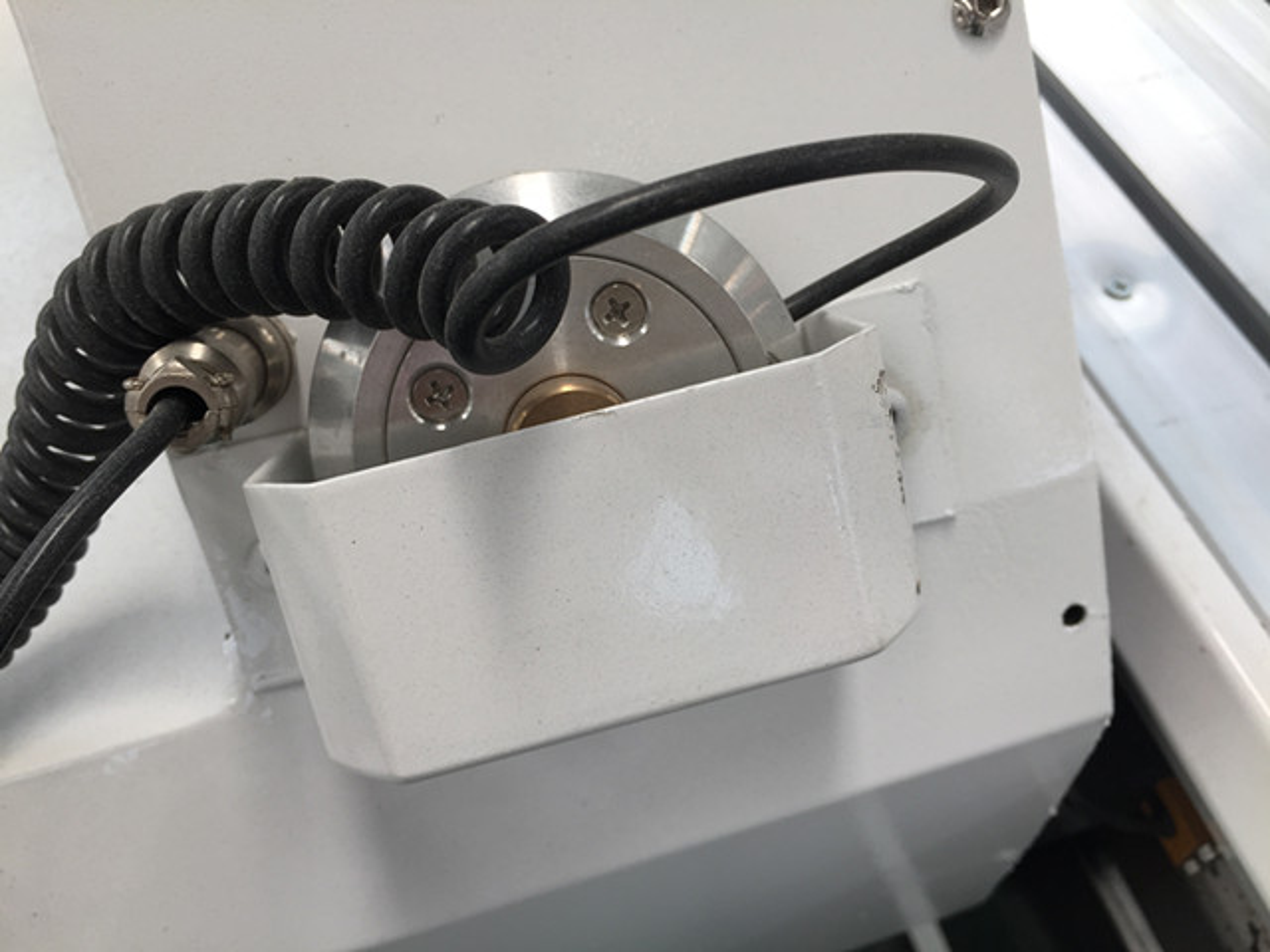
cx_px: 635
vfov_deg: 48.2
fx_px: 1064
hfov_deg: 61.7
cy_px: 476
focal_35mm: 29
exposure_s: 1/227
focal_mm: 4.15
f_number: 2.2
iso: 32
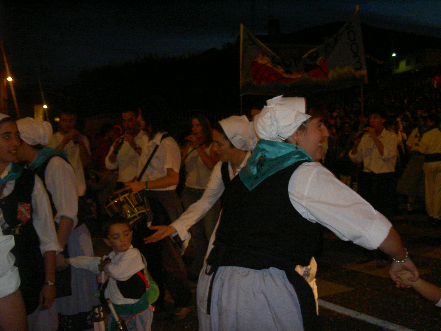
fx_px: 497
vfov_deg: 36.8
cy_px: 166
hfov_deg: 47.9
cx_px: 220
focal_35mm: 39
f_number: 2.8
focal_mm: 8
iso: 100
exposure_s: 1/59.5
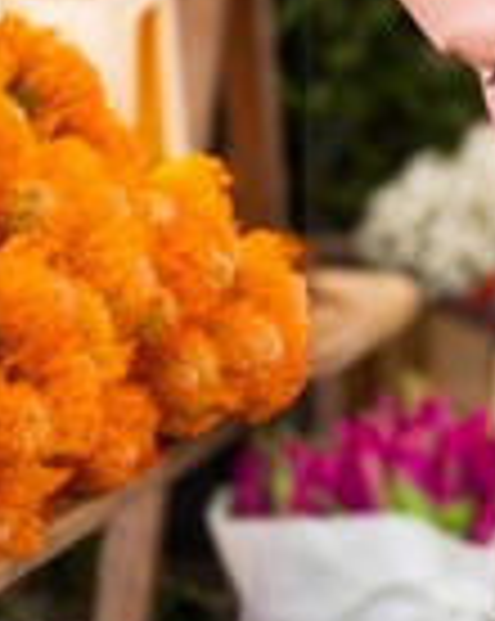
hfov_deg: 5.2
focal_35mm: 294
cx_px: 756
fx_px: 5396
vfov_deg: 6.6
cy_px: 45
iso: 100
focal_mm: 17.55
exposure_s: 1/50
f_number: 3.2
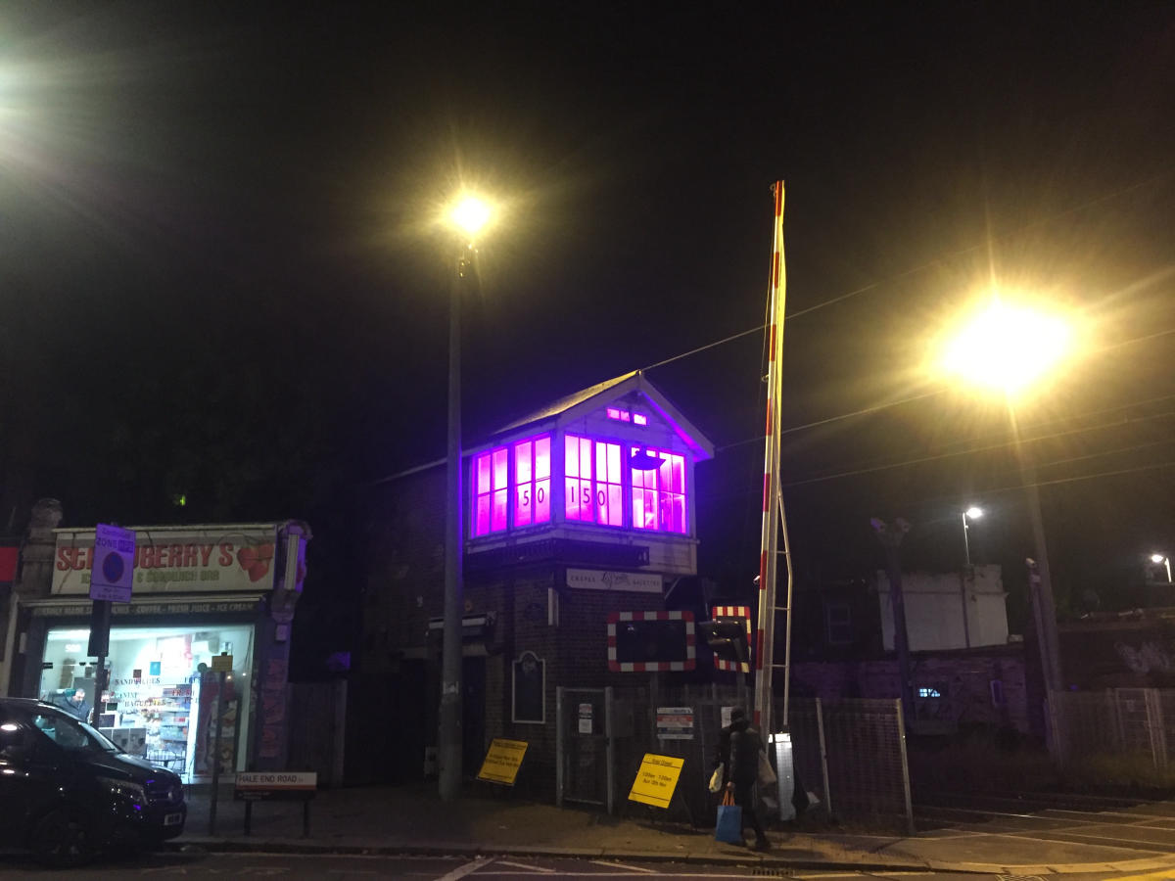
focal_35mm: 29
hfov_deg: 61.7
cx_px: 588
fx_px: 984
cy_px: 440
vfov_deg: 48.2
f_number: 2.2
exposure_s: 1/17
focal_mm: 4.15
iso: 250
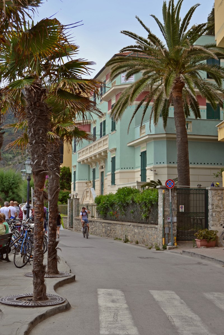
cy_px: 168
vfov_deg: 41.1
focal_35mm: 48
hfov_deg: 28.1
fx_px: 448
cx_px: 112
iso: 100
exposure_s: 1/200
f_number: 7.1
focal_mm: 32
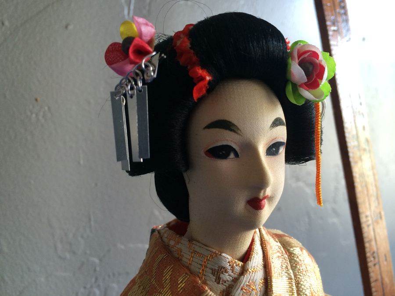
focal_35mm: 30
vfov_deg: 46.8
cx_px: 198
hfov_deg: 60.0
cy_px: 148
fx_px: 342
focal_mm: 4.12
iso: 64
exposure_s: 1/30
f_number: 2.2
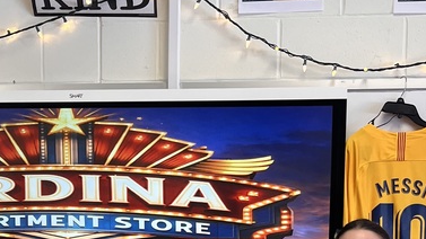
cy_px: 320
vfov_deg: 14.9
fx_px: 870
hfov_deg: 27.5
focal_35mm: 77
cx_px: 235
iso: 100
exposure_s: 1/120
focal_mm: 5.1
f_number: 1.6
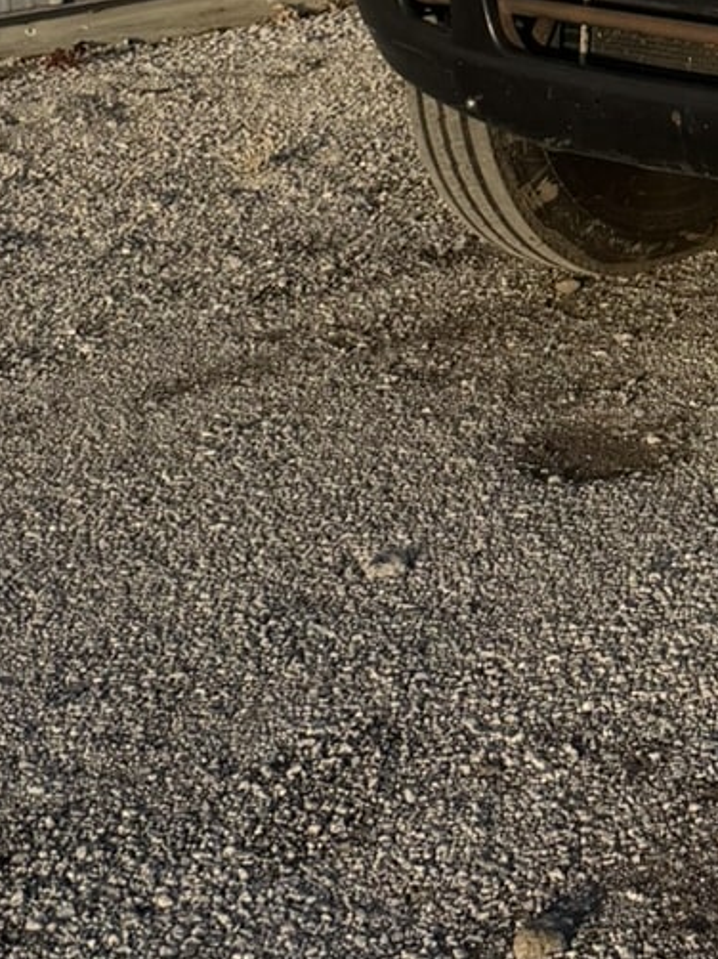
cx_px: 1339
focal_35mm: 98
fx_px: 2713
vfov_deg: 18.2
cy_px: -401
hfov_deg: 13.4
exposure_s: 1/2604
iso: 80
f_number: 1.78
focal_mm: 6.76
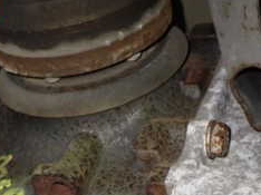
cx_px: 128
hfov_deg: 25.4
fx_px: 580
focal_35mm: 77
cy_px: 248
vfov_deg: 17.9
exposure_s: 1/30
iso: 640
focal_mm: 5.4
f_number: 2.3
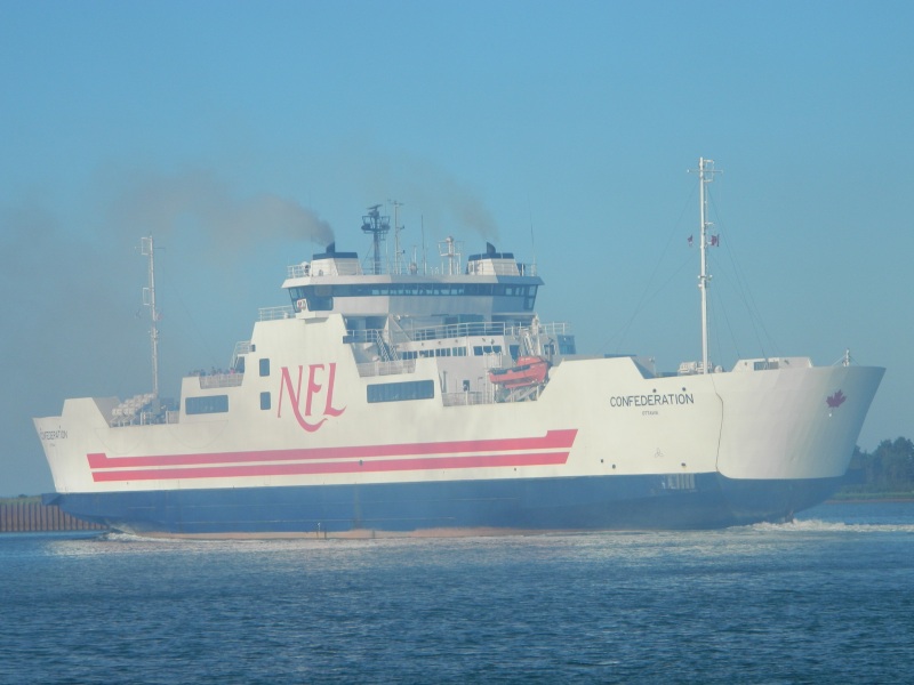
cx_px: 457
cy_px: 342
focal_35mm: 150
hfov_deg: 13.2
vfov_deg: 9.9
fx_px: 3961
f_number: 4.9
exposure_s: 1/640
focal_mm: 27
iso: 80
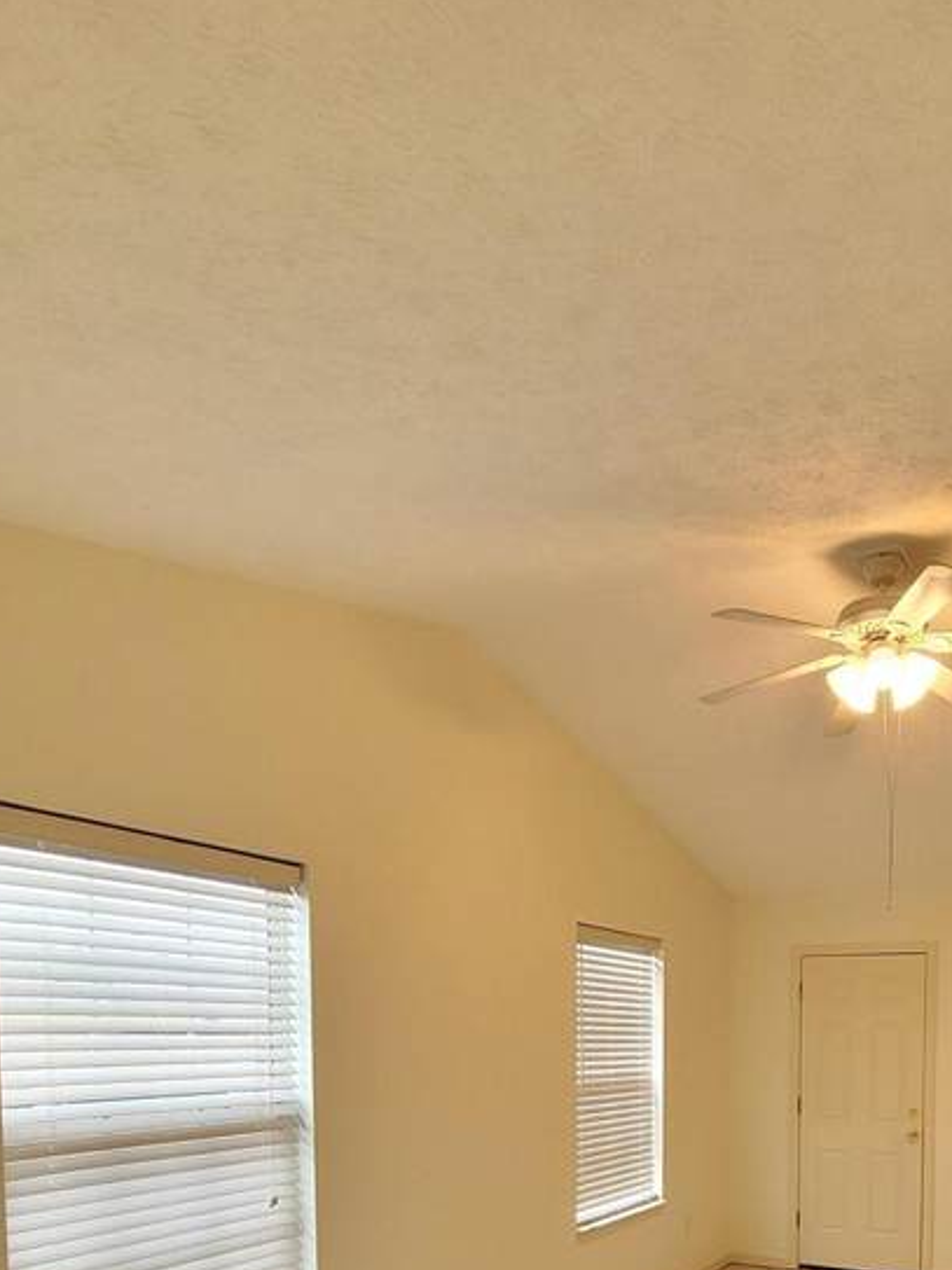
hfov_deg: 54.6
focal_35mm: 23
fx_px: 844
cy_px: 1071
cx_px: 767
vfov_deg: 65.0
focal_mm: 2.2
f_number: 2.2
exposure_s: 1/60
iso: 200
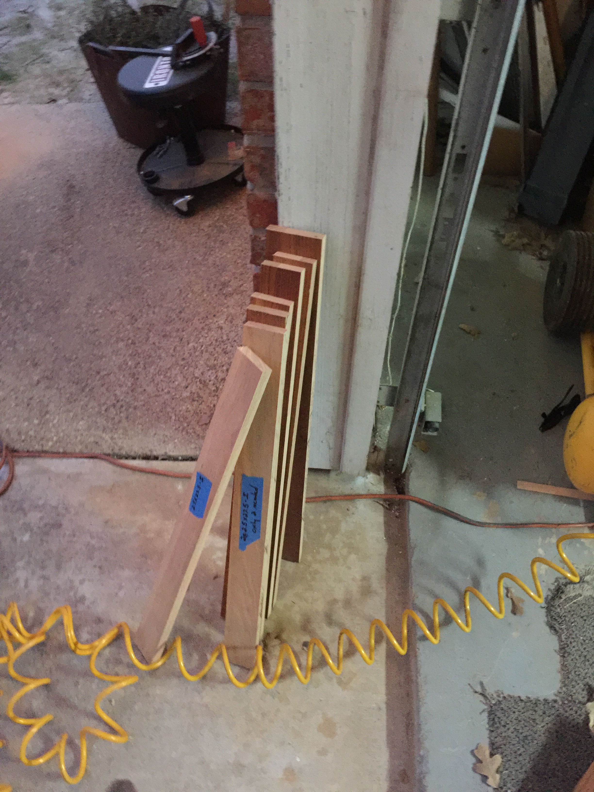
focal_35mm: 29
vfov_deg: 61.7
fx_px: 664
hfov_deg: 48.2
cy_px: 396
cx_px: 297
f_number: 2.2
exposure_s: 1/4
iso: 160
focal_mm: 4.15
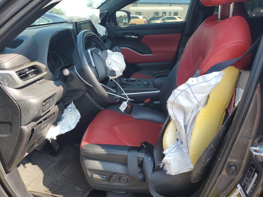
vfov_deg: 53.1
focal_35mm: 26
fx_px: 198
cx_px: 132
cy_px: 98
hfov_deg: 67.3
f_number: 1.5
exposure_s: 1/476
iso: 50
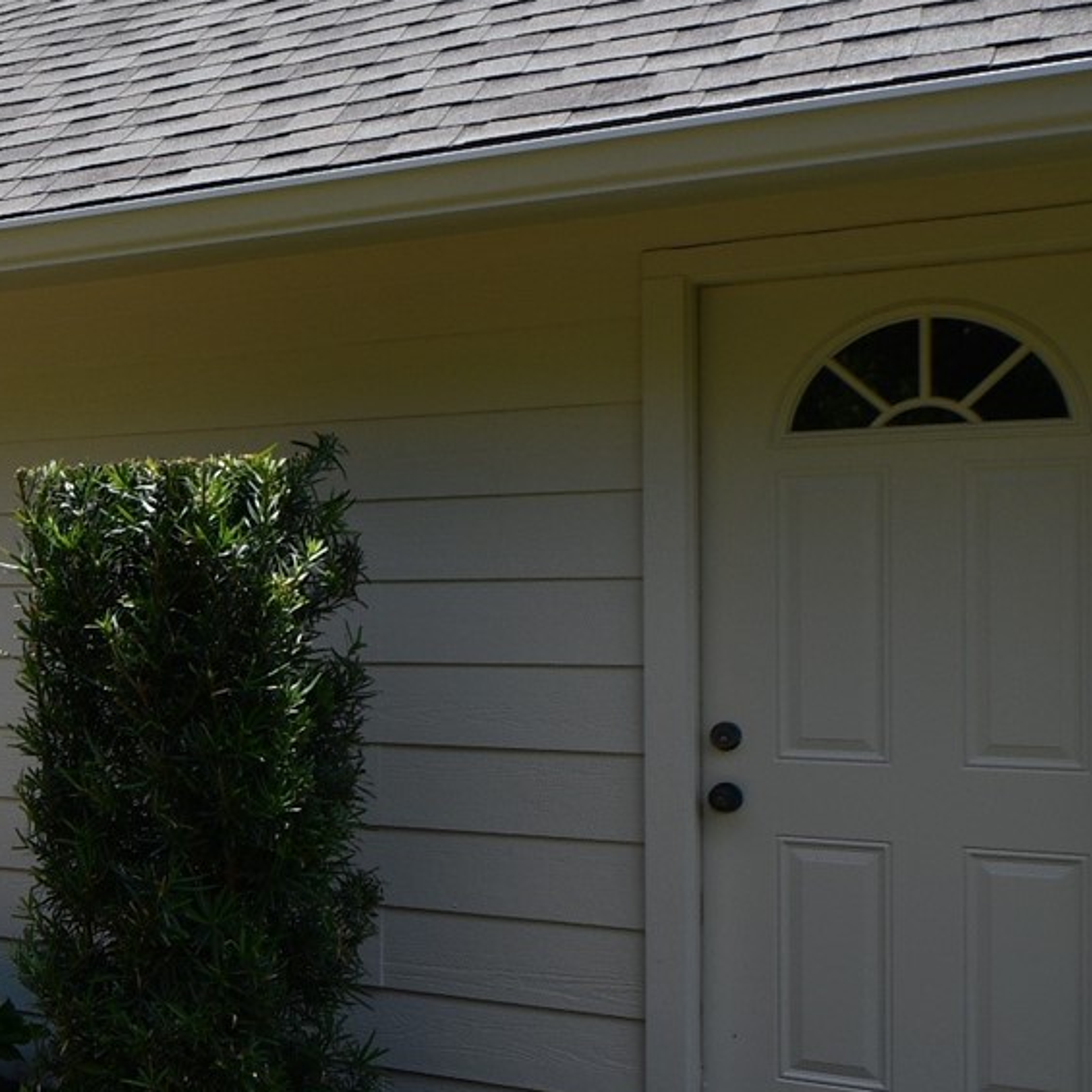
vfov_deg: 34.7
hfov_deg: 30.3
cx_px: -166
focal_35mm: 49
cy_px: 589
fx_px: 1749
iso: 100
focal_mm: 10
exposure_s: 1/250
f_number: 8
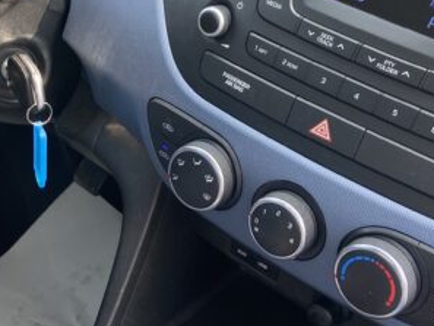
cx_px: 102
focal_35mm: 70
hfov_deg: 27.3
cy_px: 120
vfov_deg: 21.0
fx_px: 878
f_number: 1.8
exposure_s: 1/122
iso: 40
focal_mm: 4.25
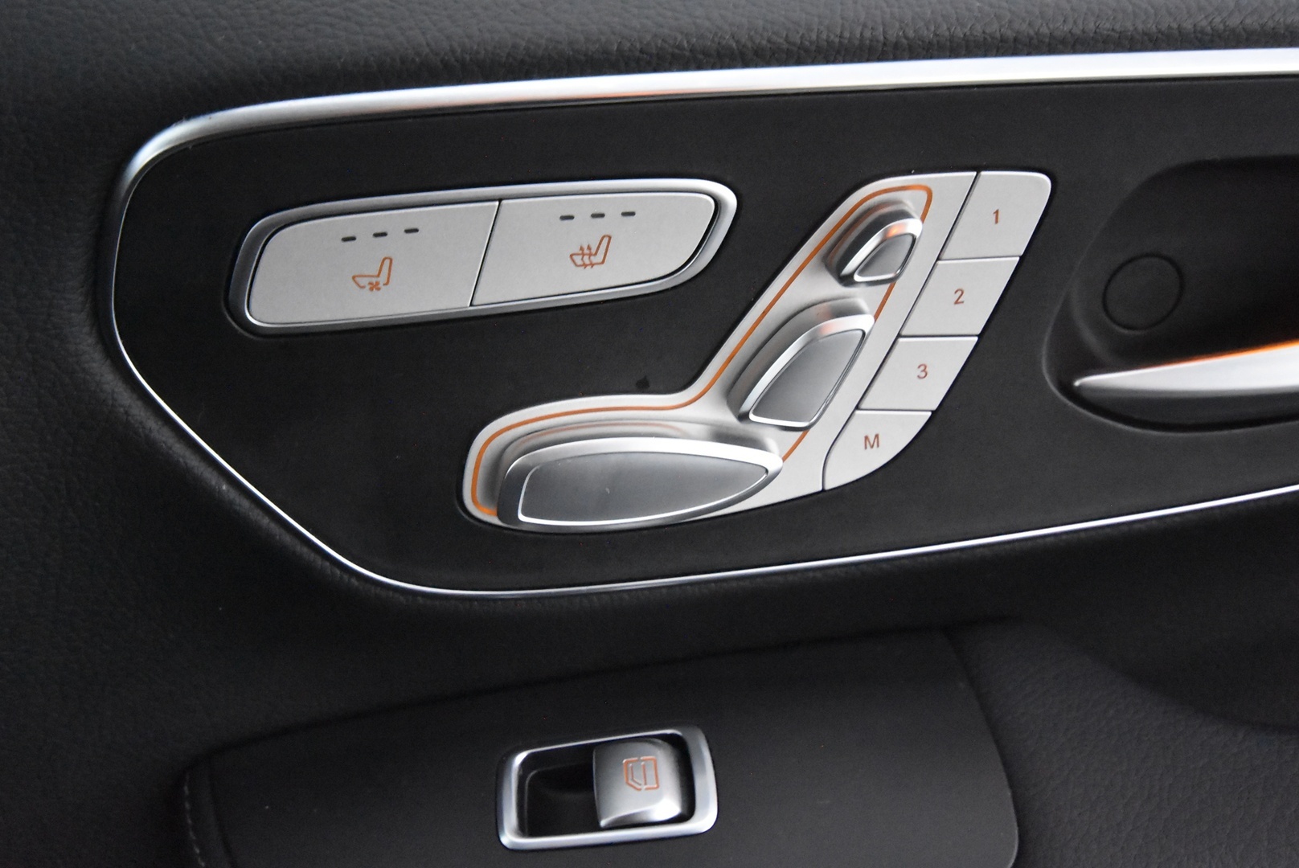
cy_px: 434
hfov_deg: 61.9
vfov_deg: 43.7
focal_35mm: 30
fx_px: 1083
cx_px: 650
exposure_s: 1/60
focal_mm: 20
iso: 11400
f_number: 5.6
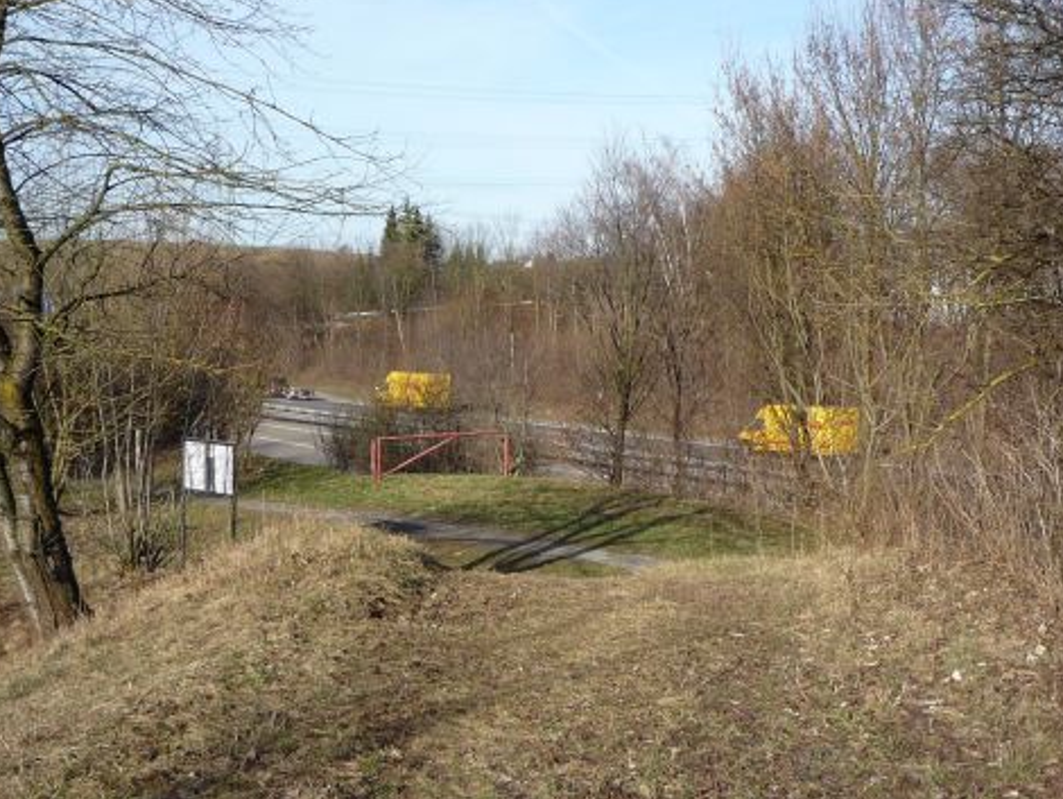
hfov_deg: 38.2
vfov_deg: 29.1
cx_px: 532
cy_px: 394
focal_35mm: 50
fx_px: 1536
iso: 100
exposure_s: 1/400
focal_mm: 5.2
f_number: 4.5
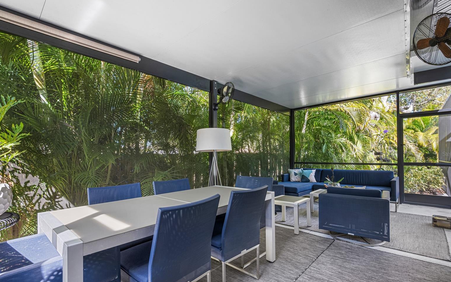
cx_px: 233
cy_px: 154
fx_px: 209
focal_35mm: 17
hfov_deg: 94.3
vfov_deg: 67.9
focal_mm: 16
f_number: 9
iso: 250
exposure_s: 1/13
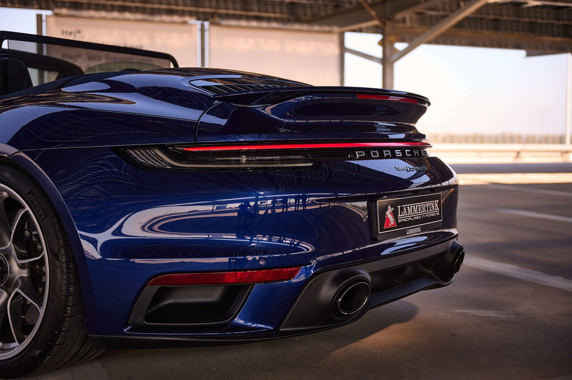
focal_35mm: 50
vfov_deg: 26.9
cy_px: 190
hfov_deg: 39.6
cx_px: 286
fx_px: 794
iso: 640
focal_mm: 50
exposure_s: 1/2000
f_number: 2.8
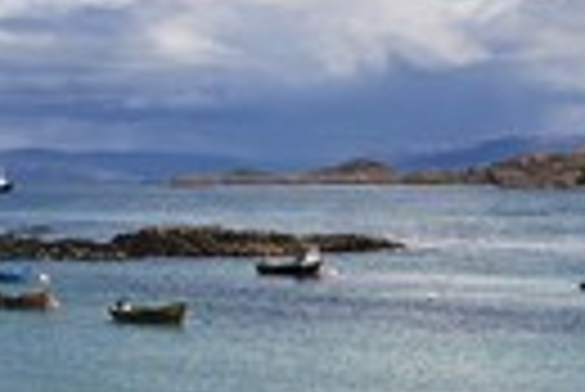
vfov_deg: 8.5
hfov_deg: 12.7
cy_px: 216
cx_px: 508
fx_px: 2619
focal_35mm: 161
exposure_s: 1/250
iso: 200
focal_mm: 50
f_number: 18
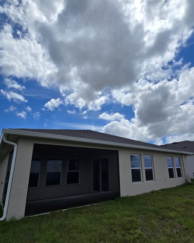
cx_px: 112
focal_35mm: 18
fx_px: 129
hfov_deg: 73.3
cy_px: 129
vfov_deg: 86.3
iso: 50
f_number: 2.2
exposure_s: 1/5638
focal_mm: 2.2
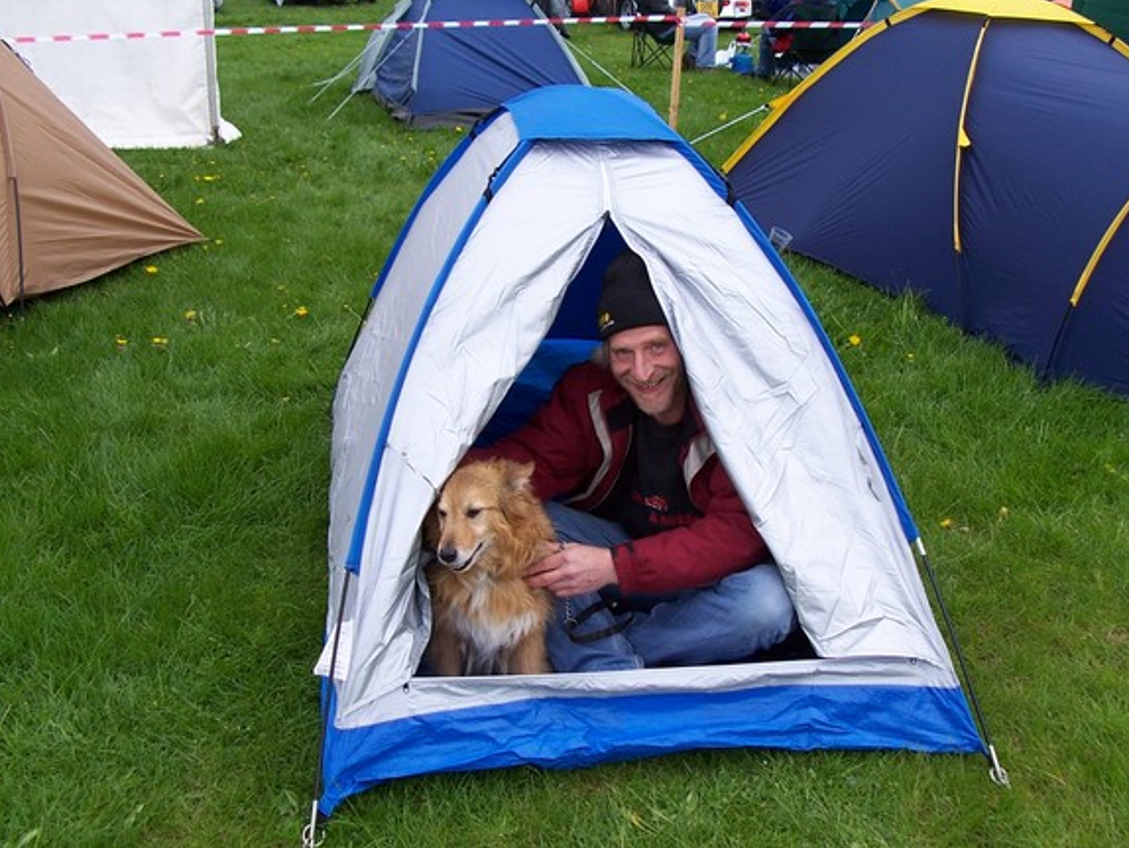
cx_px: 602
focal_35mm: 39
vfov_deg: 36.8
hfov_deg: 47.8
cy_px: 423
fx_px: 1273
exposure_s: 1/125
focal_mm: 6
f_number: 2.8
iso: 80
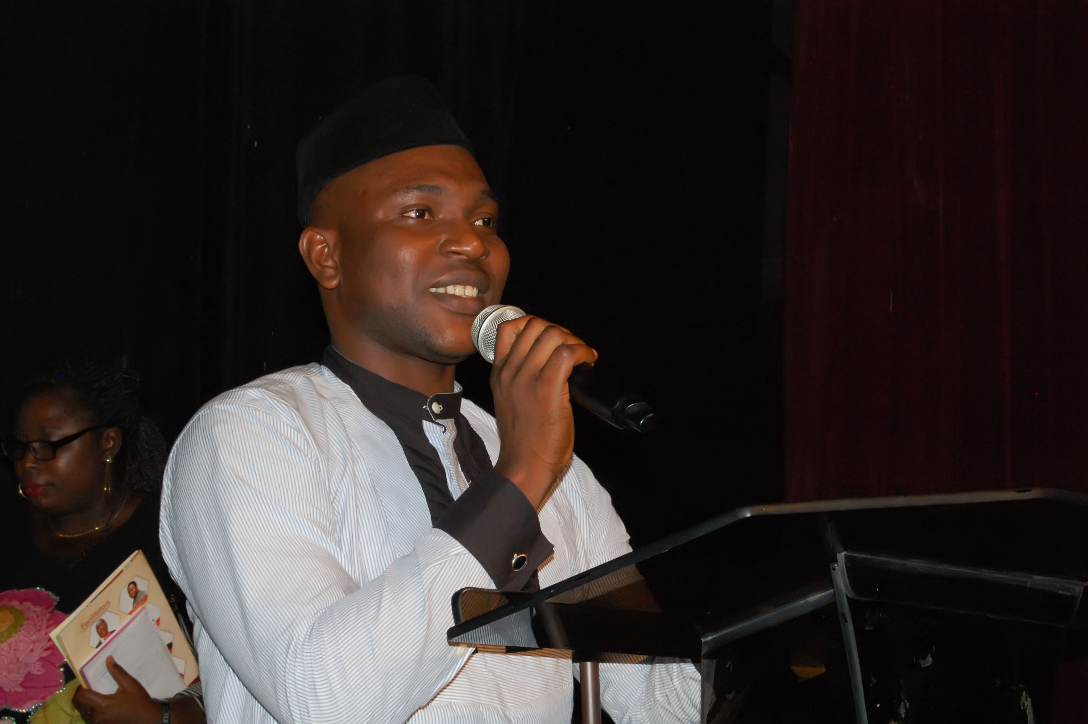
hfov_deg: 24.6
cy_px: 362
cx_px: 544
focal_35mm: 82
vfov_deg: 16.5
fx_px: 2491
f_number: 18
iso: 1600
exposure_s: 1/250
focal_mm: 55
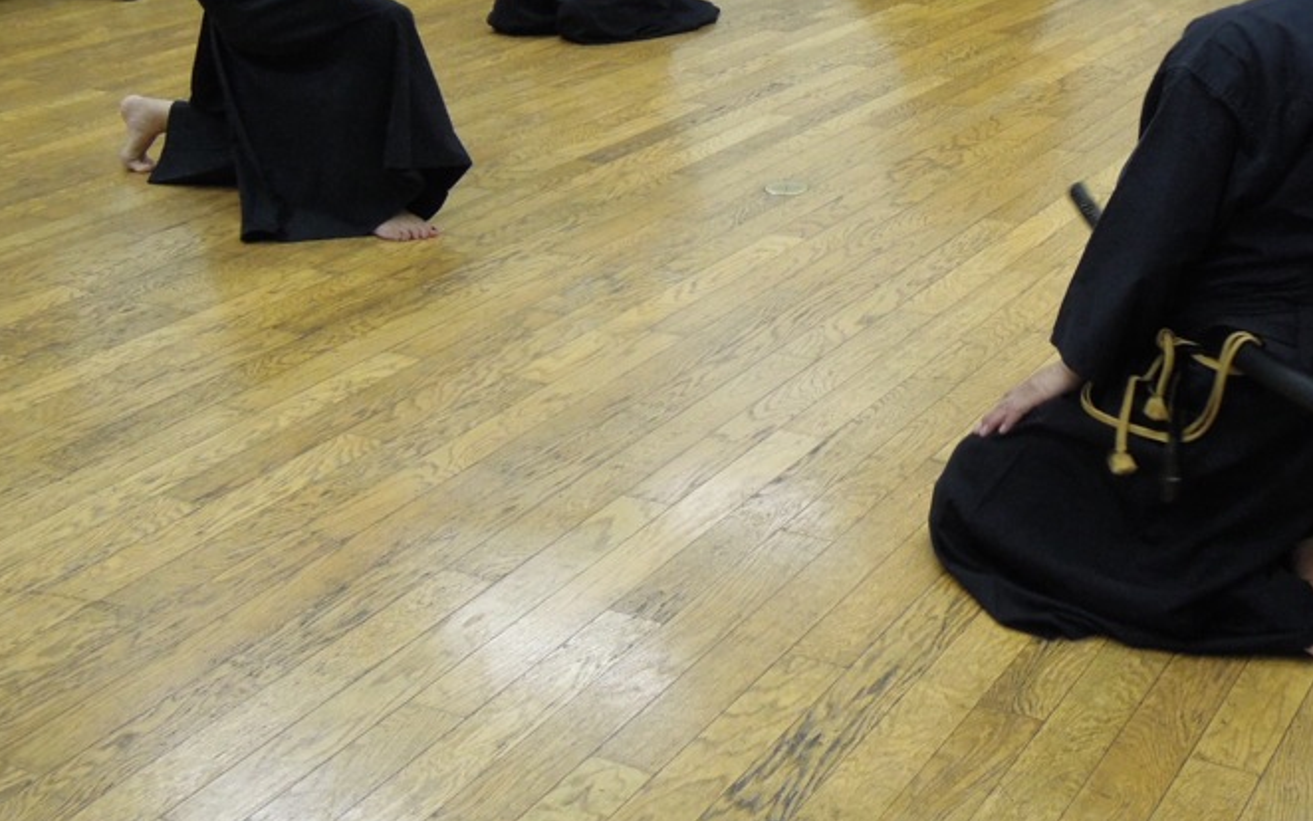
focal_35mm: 56
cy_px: 119
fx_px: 2004
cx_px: 944
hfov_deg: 35.7
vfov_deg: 22.7
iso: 400
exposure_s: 1/40
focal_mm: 6.3
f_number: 3.2
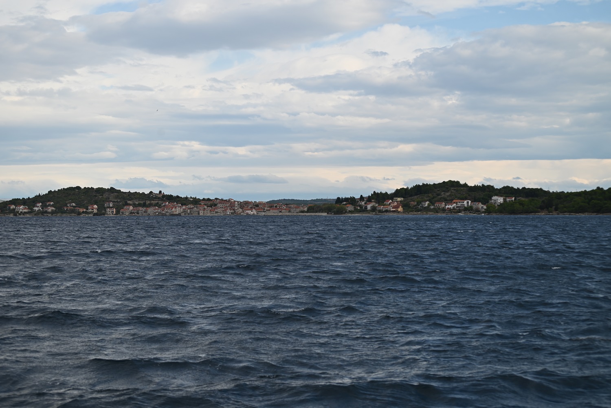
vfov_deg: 19.5
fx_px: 1188
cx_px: 306
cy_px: 204
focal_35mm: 70
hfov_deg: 28.8
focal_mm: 70
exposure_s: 1/640
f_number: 6.3
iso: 100
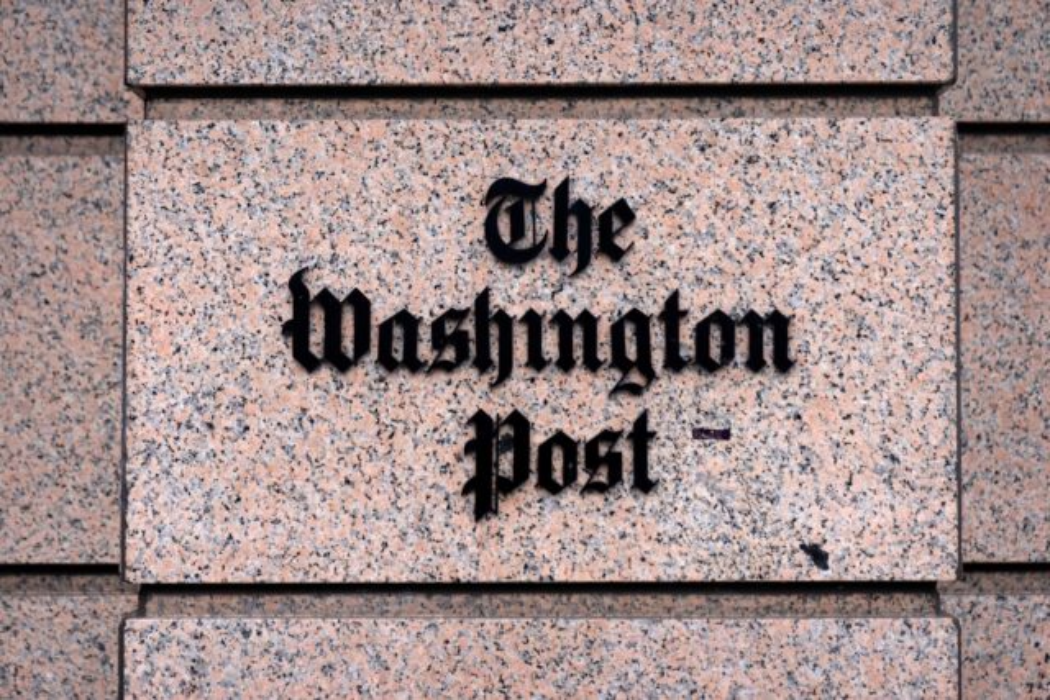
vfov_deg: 19.5
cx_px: 525
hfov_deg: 28.8
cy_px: 350
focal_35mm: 70
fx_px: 2042
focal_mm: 70
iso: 320
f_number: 2.8
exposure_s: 1/4000
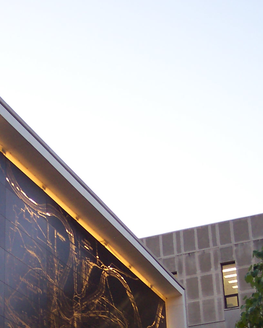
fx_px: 740
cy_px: 331
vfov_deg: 23.9
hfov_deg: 20.1
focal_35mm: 76
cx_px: 87
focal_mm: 8
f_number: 2.8
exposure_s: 1/10
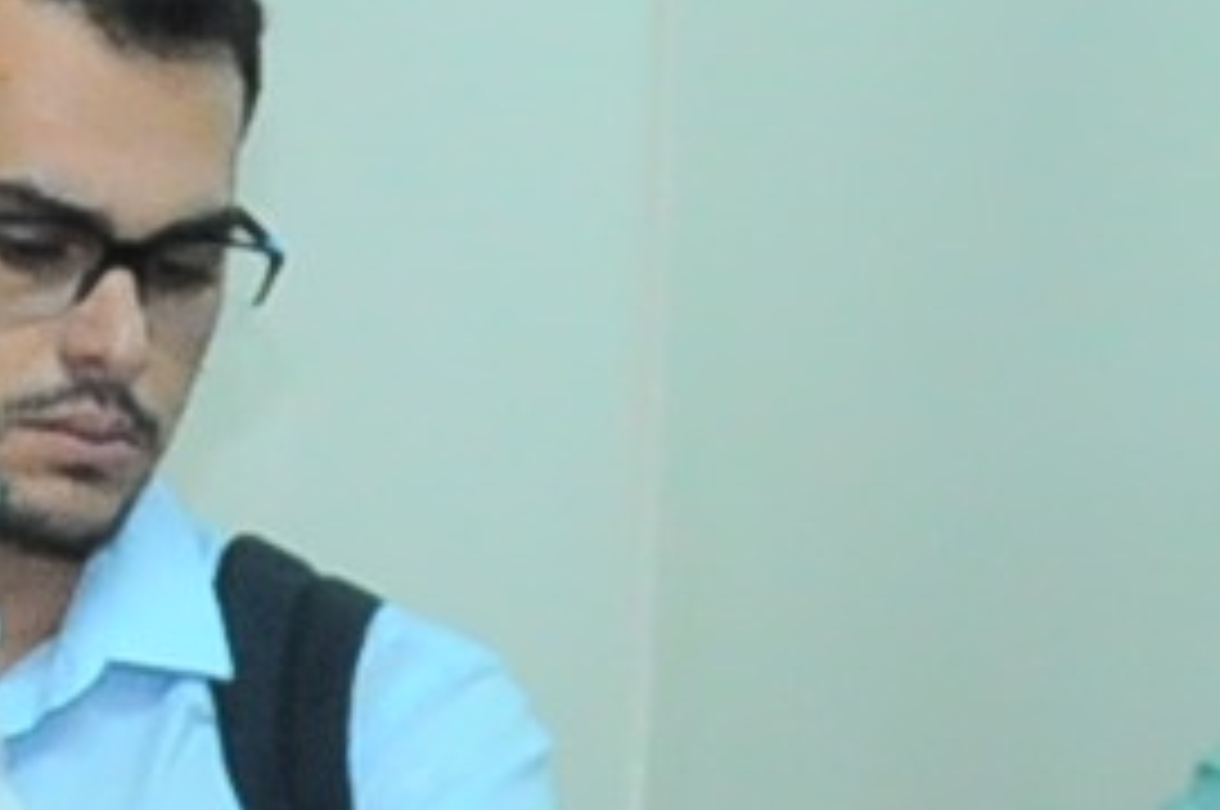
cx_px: 860
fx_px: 9647
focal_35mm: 285
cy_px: 2754
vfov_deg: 4.5
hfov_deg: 7.2
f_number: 5
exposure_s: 1/60
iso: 1600
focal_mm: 24
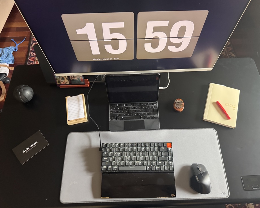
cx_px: 136
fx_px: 200
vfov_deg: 54.9
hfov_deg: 66.0
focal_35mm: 26
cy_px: 103
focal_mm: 6.76
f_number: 1.78
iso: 800
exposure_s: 1/60
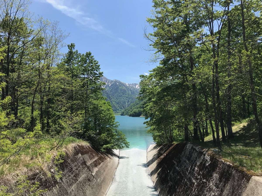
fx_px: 212
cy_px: 98
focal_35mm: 28
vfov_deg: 49.7
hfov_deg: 63.4
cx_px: 131
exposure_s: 1/2128
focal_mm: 3.99
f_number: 1.8
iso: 20
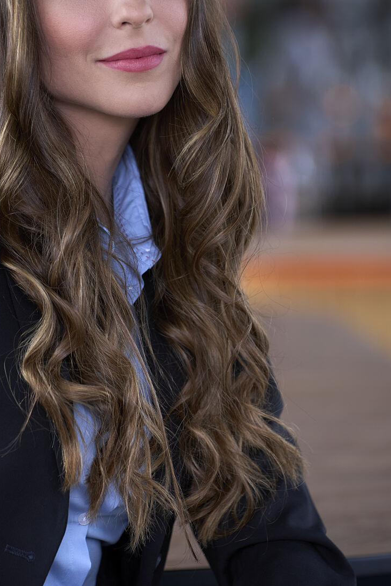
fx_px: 4025
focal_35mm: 247
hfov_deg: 5.6
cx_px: 109
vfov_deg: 8.3
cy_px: 230
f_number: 3.2
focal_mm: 150
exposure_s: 1/200
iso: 250
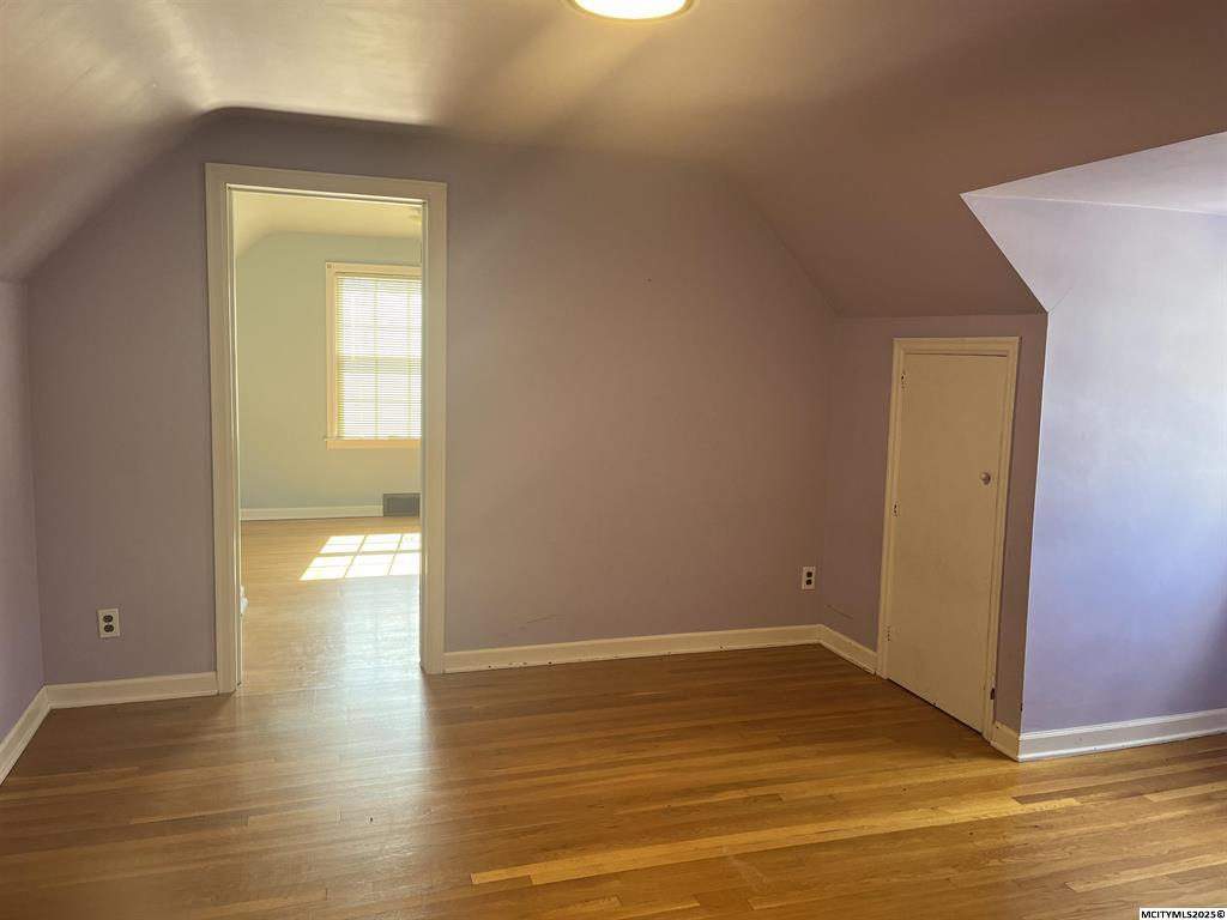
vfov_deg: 53.1
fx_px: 922
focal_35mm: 26
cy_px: 460
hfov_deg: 67.3
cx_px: 614
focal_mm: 5.1
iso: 100
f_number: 1.6
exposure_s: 1/120
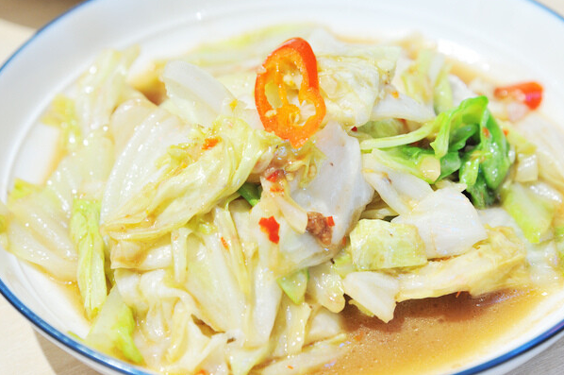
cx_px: 282
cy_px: 175
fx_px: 1502
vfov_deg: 14.2
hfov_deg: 21.3
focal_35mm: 96
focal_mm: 82
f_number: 5.6
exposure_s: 1/80
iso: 1000
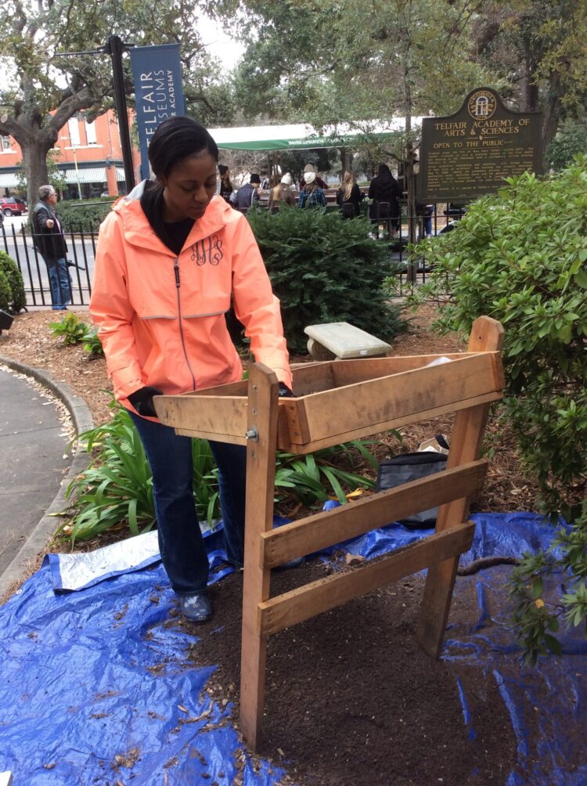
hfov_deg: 44.1
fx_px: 725
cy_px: 393
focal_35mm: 32
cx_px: 294
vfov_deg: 56.9
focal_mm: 3.3
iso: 40
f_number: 2.4
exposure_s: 1/120
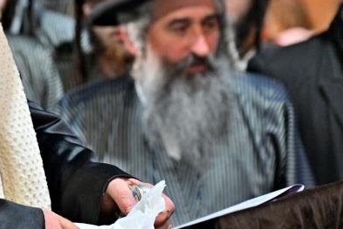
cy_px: -35
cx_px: -54
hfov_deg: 8.5
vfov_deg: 5.7
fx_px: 2298
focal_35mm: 241
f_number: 4
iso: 1600
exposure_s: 1/125
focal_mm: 93
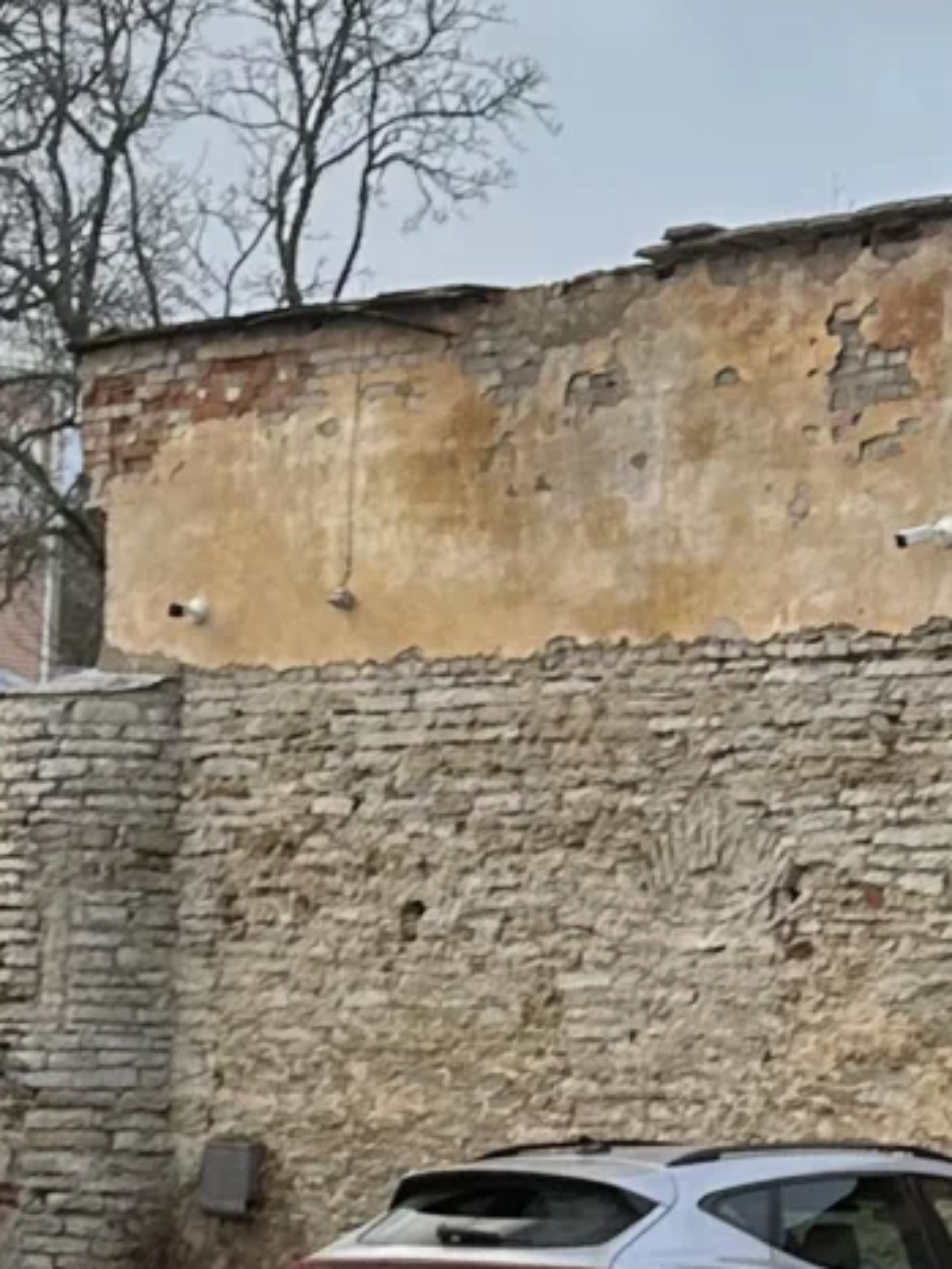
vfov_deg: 14.6
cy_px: 1356
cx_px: -104
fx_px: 4838
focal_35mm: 132
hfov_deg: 11.1
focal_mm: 6.86
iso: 80
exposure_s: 1/564
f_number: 1.78
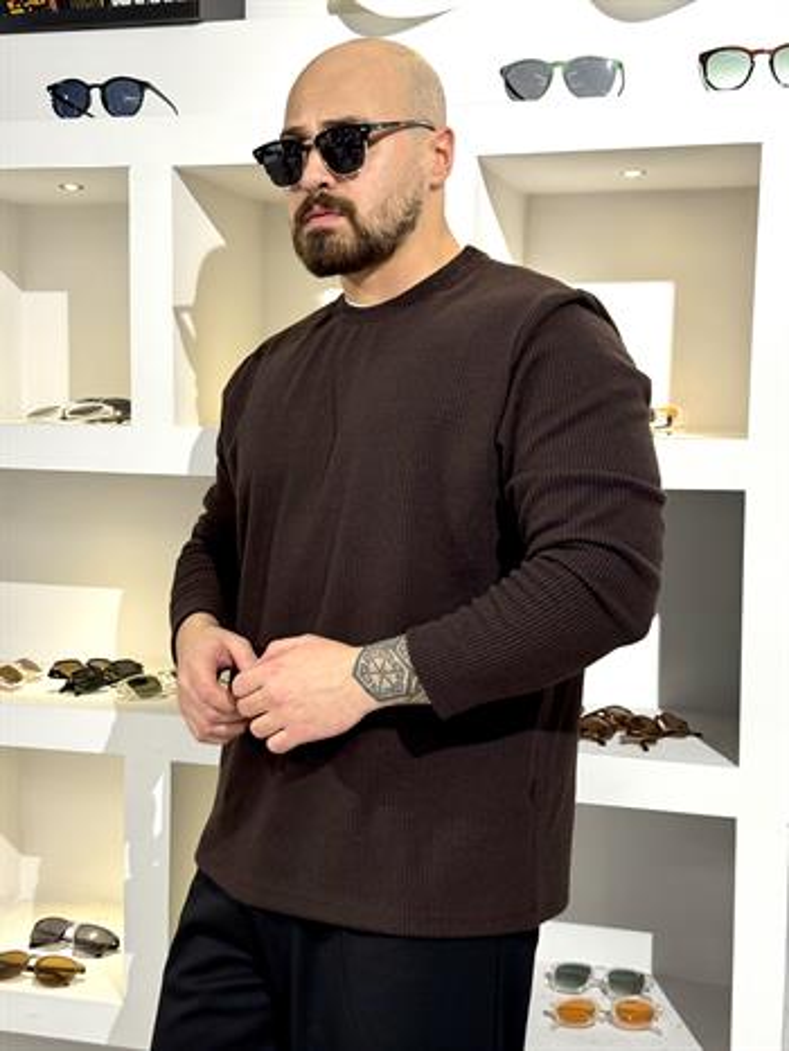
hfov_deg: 30.3
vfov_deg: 39.6
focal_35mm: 48
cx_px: 394
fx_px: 1457
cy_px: 526
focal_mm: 6.76
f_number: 1.78
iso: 100
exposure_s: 1/100
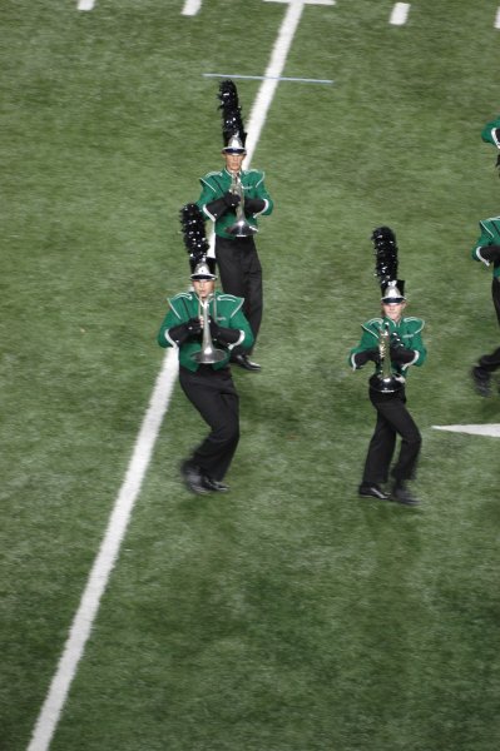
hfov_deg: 4.6
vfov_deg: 6.9
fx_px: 6260
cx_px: 250
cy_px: 376
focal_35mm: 300
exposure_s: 1/60
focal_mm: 200
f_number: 2.8
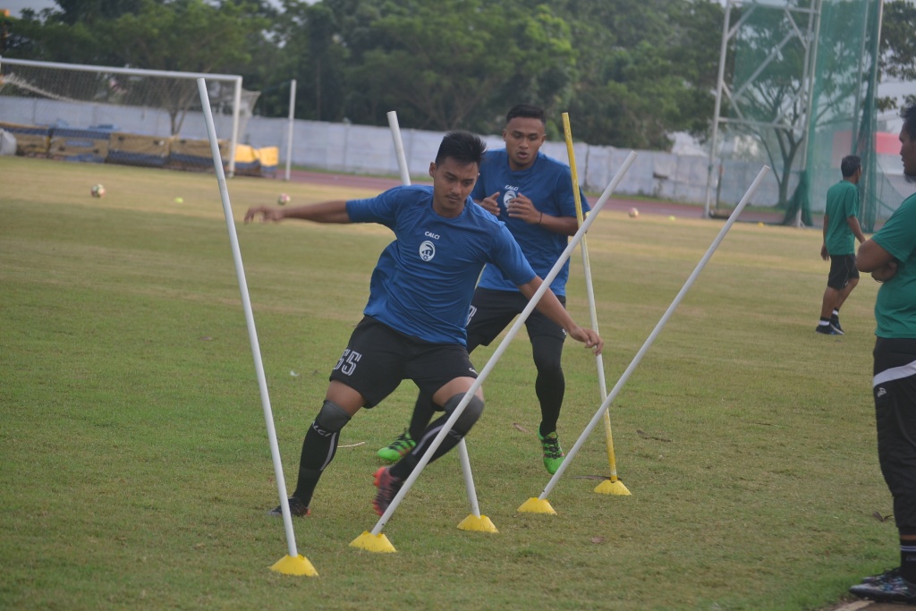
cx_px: 458
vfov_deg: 9.3
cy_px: 306
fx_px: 3741
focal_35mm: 147
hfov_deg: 14.0
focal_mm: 98
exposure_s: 1/200
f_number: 5
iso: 110
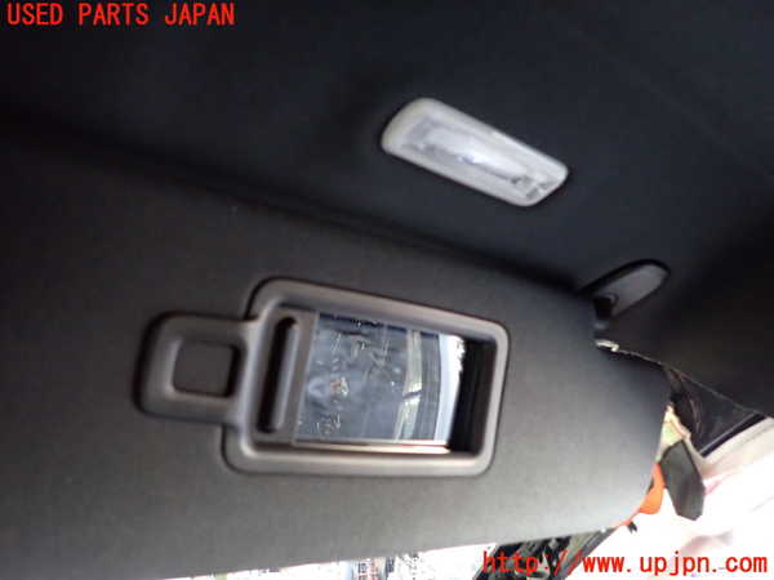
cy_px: 290
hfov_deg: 69.4
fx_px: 559
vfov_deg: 54.9
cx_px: 387
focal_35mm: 25
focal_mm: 4.5
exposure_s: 1/25
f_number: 2
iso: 800
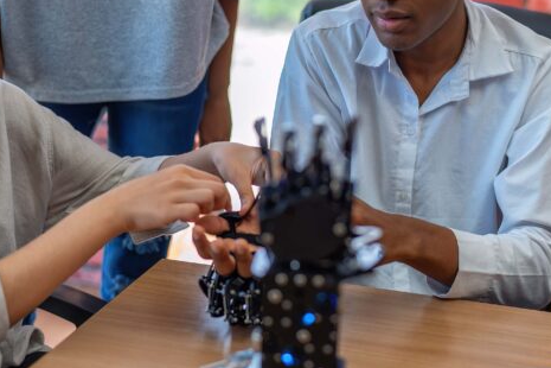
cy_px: 149
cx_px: 395
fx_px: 1178
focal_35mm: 77
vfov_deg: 17.7
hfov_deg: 26.1
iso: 100
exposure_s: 1/160
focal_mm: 35
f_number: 1.4
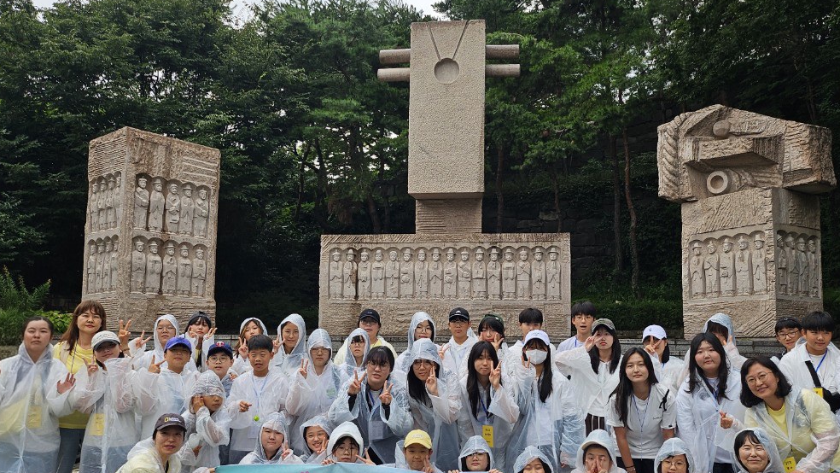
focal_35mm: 34
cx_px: 452
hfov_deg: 58.0
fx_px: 757
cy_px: 277
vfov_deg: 34.6
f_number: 1.8
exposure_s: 1/1667
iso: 50
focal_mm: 5
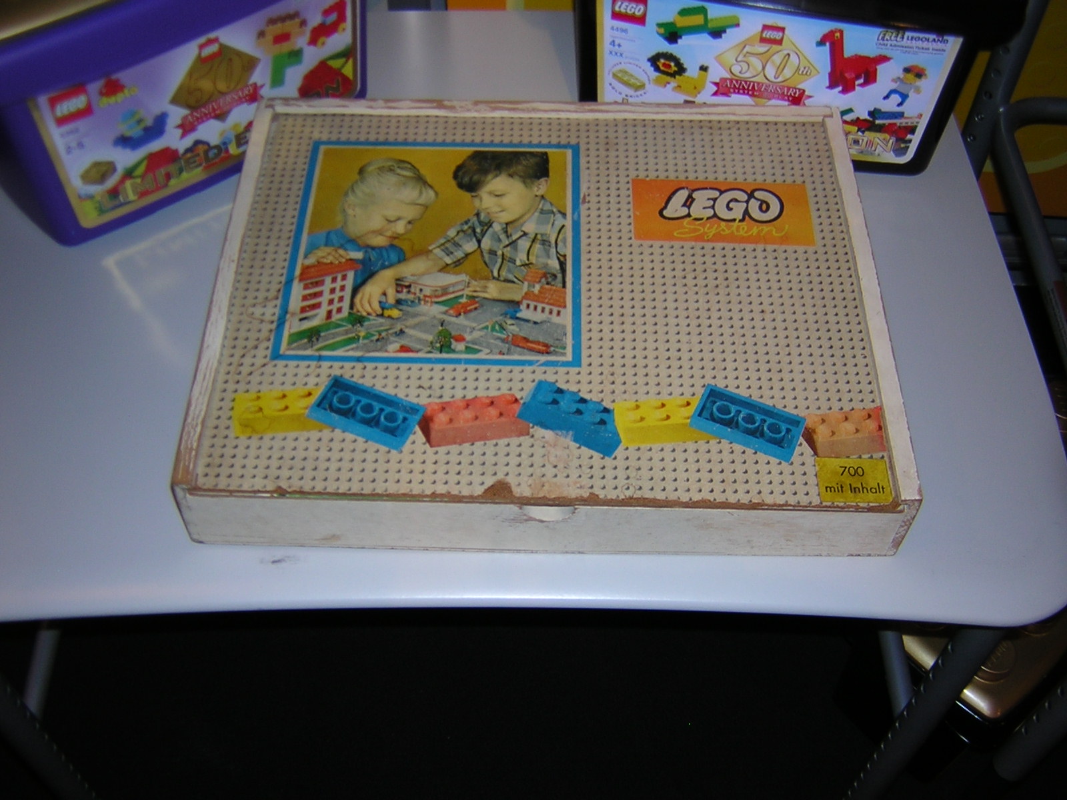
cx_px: 534
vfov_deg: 39.7
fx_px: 1110
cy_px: 400
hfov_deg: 51.4
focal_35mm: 36
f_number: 2.6
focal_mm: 4.7
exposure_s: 1/60.1
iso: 100
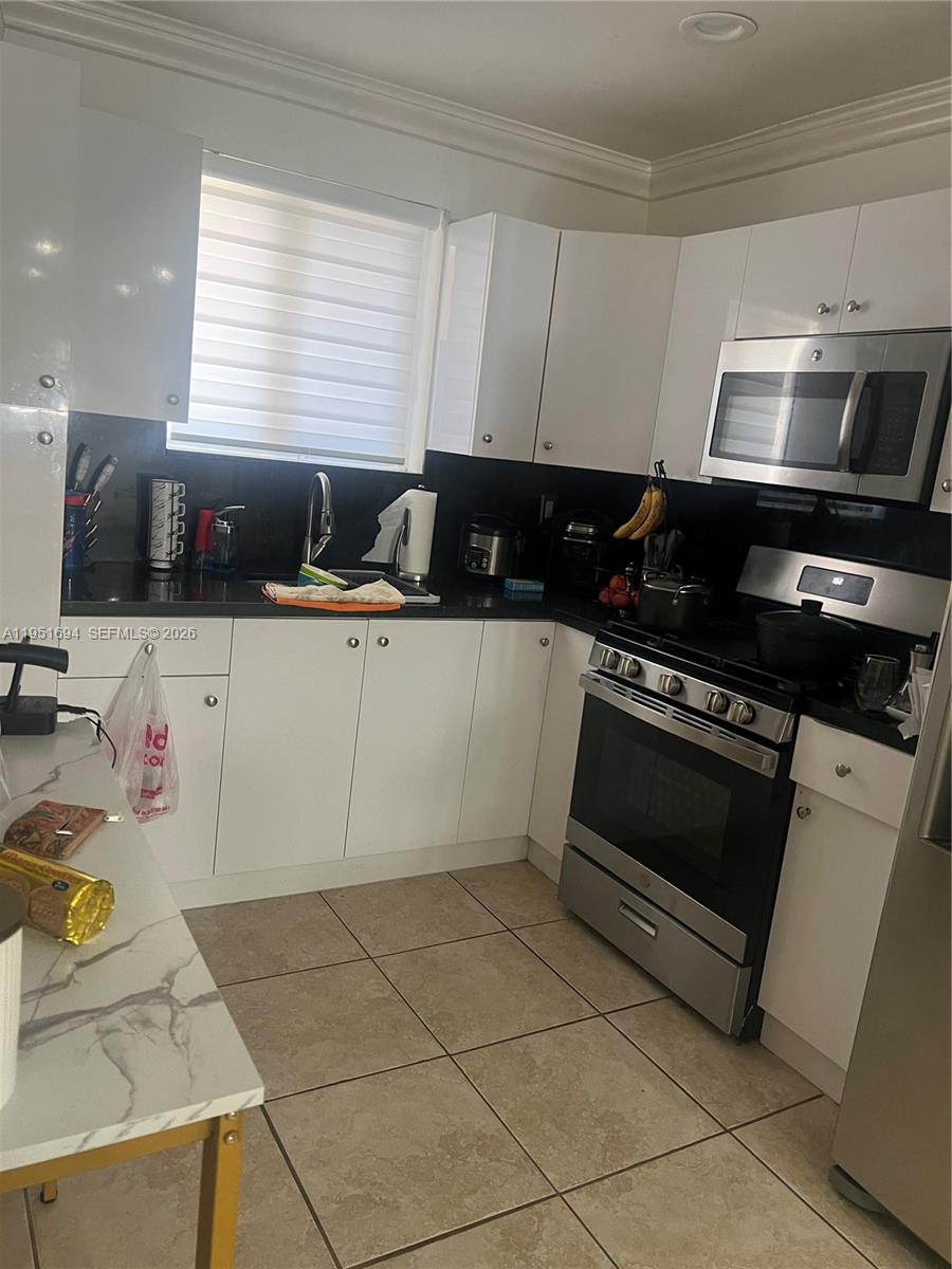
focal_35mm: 26
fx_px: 953
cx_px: 476
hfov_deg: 53.1
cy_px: 634
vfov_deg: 67.3
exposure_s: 1/60
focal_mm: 5.7
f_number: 1.5
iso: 200
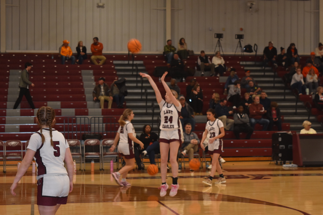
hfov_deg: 24.6
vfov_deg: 16.6
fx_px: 740
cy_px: 108
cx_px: 162
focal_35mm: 82
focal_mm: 55
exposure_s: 1/125
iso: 1000
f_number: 5.6
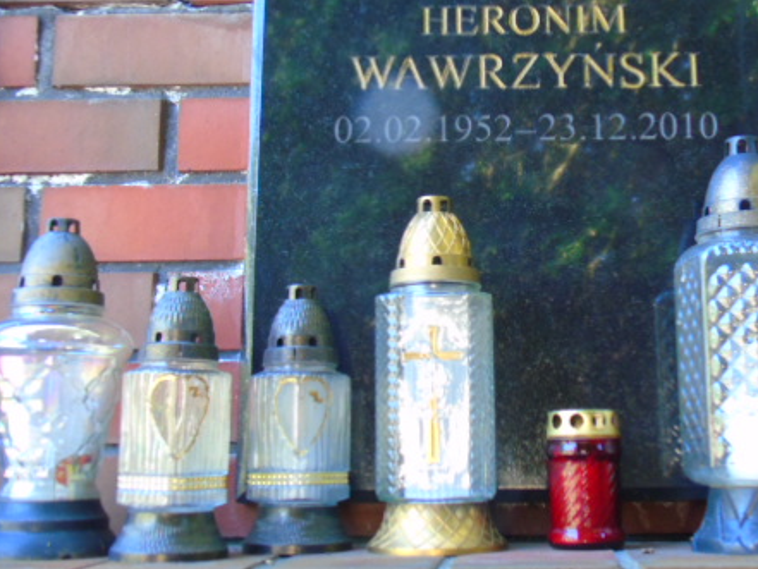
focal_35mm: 58
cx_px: 498
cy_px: 217
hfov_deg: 33.0
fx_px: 1270
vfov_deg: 25.2
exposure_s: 1/30
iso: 320
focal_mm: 7.1
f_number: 3.9
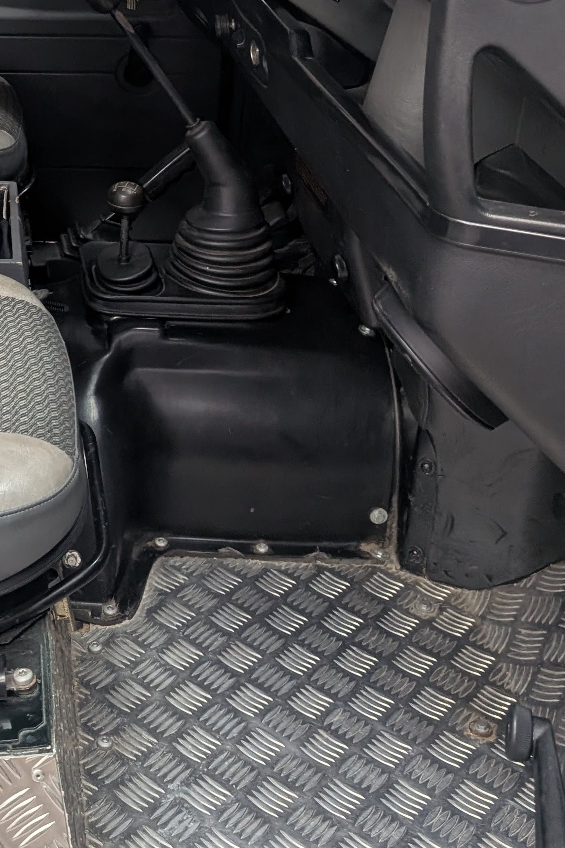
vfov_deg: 33.7
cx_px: 20
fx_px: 1342
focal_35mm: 57
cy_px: 139
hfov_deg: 23.0
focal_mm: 6.9
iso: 411
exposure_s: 1/73.8
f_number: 1.68
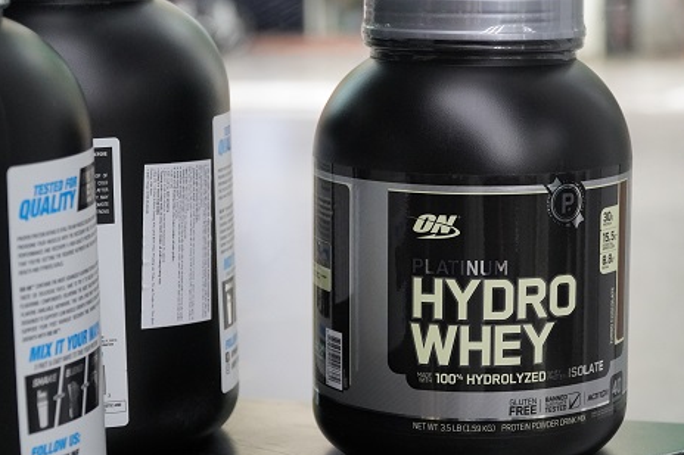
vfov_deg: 14.1
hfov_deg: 21.0
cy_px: 236
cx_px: 436
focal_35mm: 97
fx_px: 1842
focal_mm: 50
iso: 3200
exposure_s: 1/400
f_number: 4
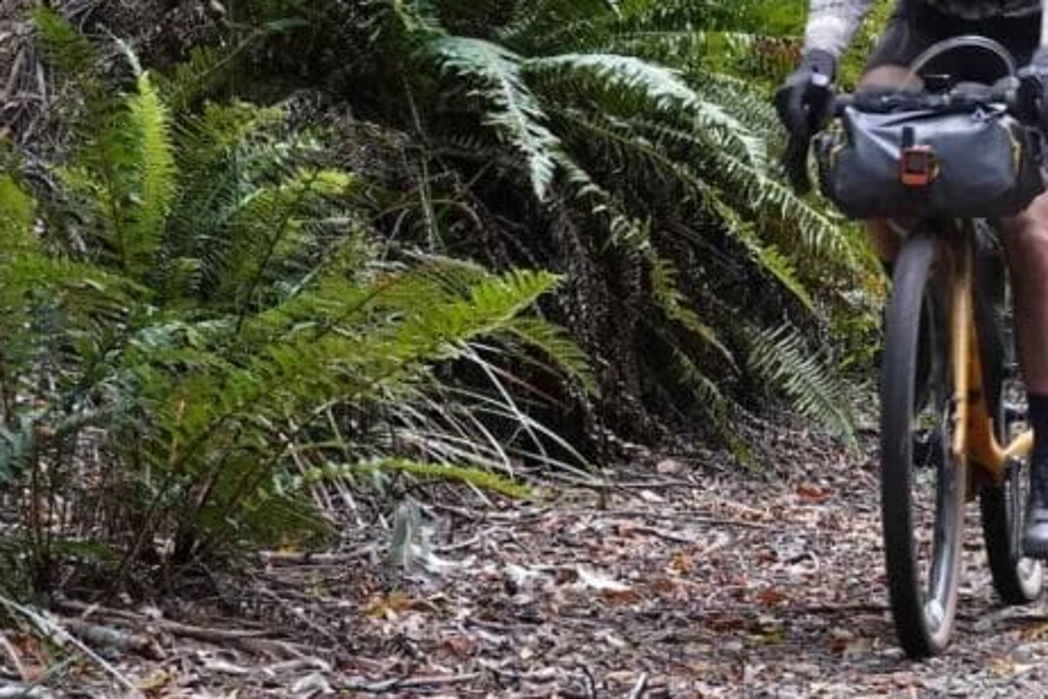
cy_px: 85
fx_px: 5414
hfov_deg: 10.9
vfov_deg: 7.4
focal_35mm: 186
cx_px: 1139
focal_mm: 30.85
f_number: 4
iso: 640
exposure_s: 1/100
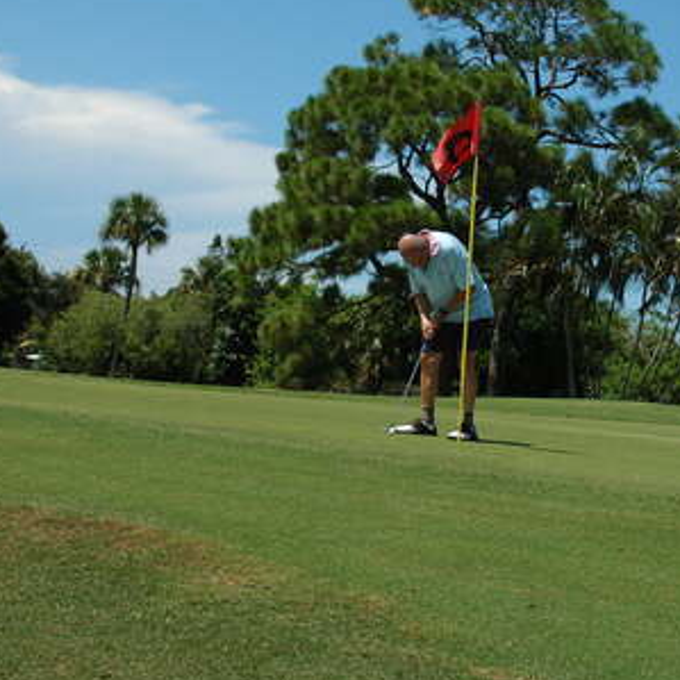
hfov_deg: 19.3
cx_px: 414
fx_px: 1997
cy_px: 293
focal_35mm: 90
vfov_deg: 19.3
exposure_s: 1/800
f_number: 8
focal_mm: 35
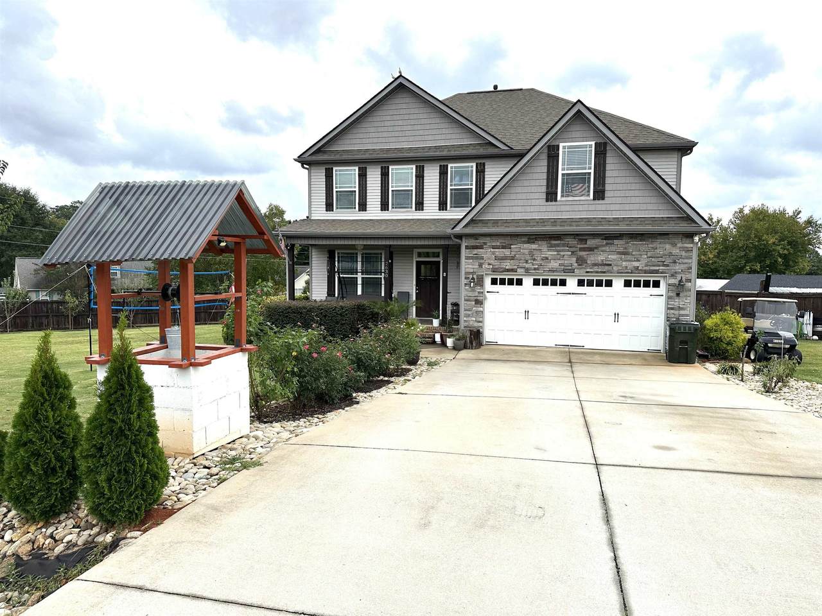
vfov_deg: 56.8
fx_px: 570
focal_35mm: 24
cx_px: 411
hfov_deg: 71.6
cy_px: 308
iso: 80
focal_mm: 6.86
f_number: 1.78
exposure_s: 1/4016
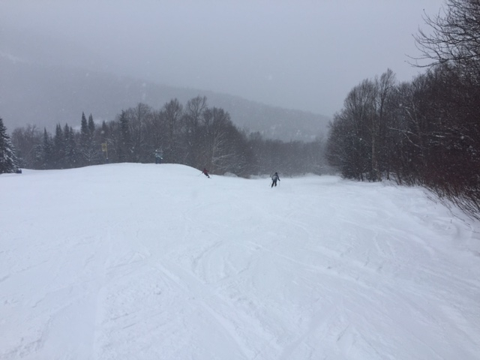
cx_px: 240
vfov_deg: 48.2
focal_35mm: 29
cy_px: 180
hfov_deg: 61.7
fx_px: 402
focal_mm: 4.15
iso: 32
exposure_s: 1/1276
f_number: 2.2
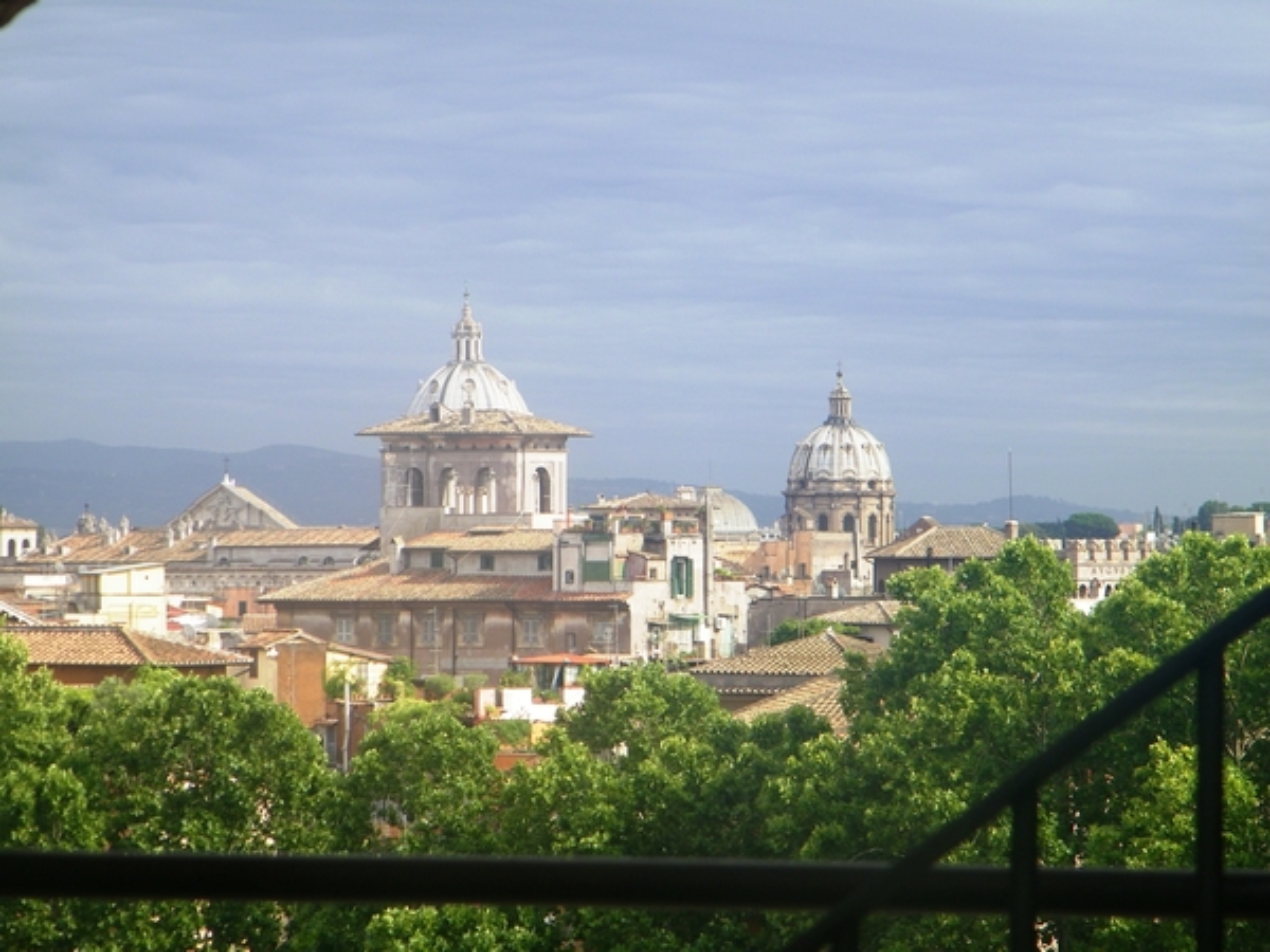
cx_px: 635
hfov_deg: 11.2
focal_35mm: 176
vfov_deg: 8.4
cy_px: 476
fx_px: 6457
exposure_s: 1/250
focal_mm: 31.4
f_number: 5.1
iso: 80
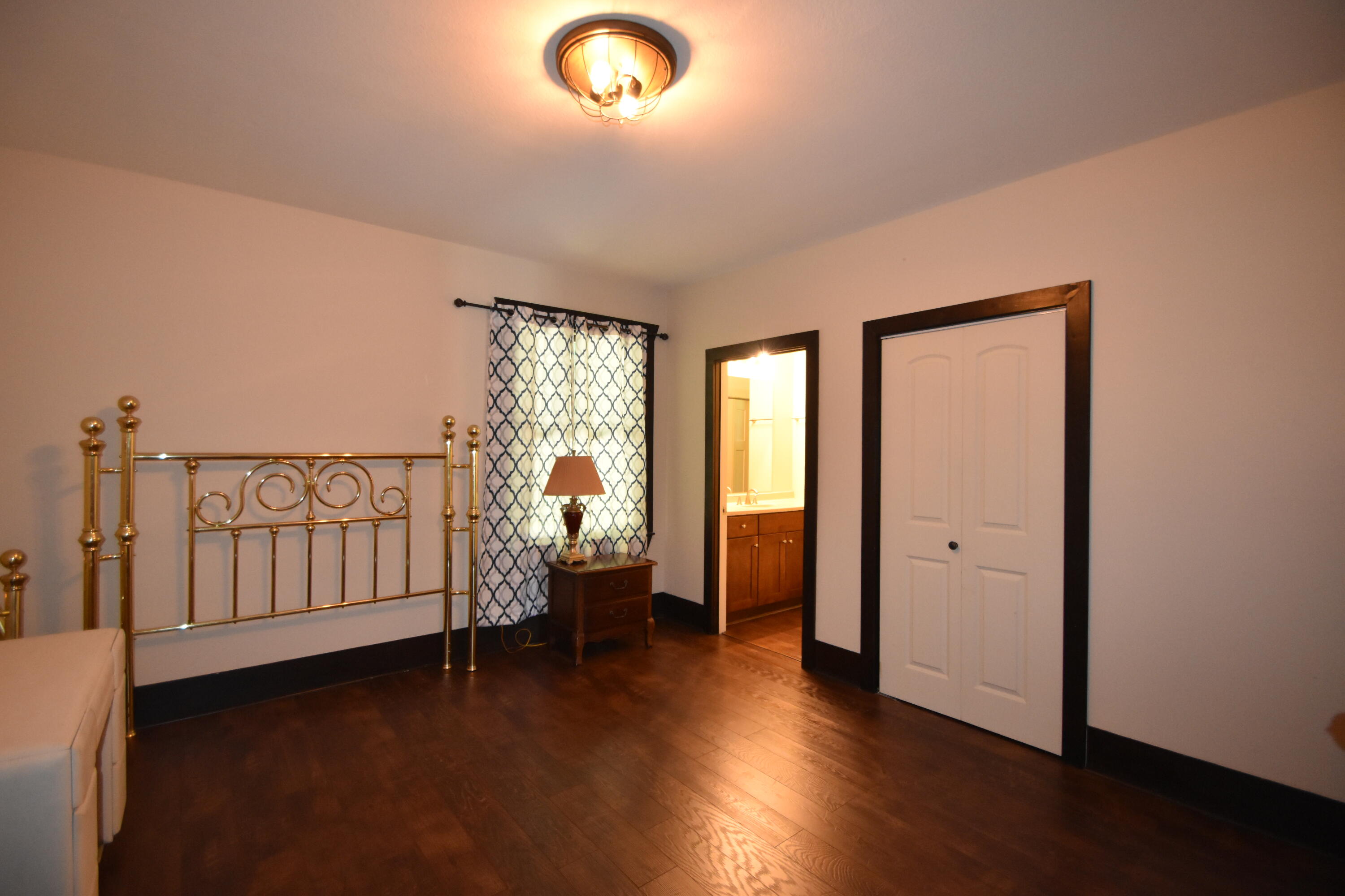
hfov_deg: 100.4
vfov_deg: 77.3
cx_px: 672
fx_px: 560
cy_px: 448
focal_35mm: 15
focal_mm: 10
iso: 2200
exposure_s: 1/60
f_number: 3.5
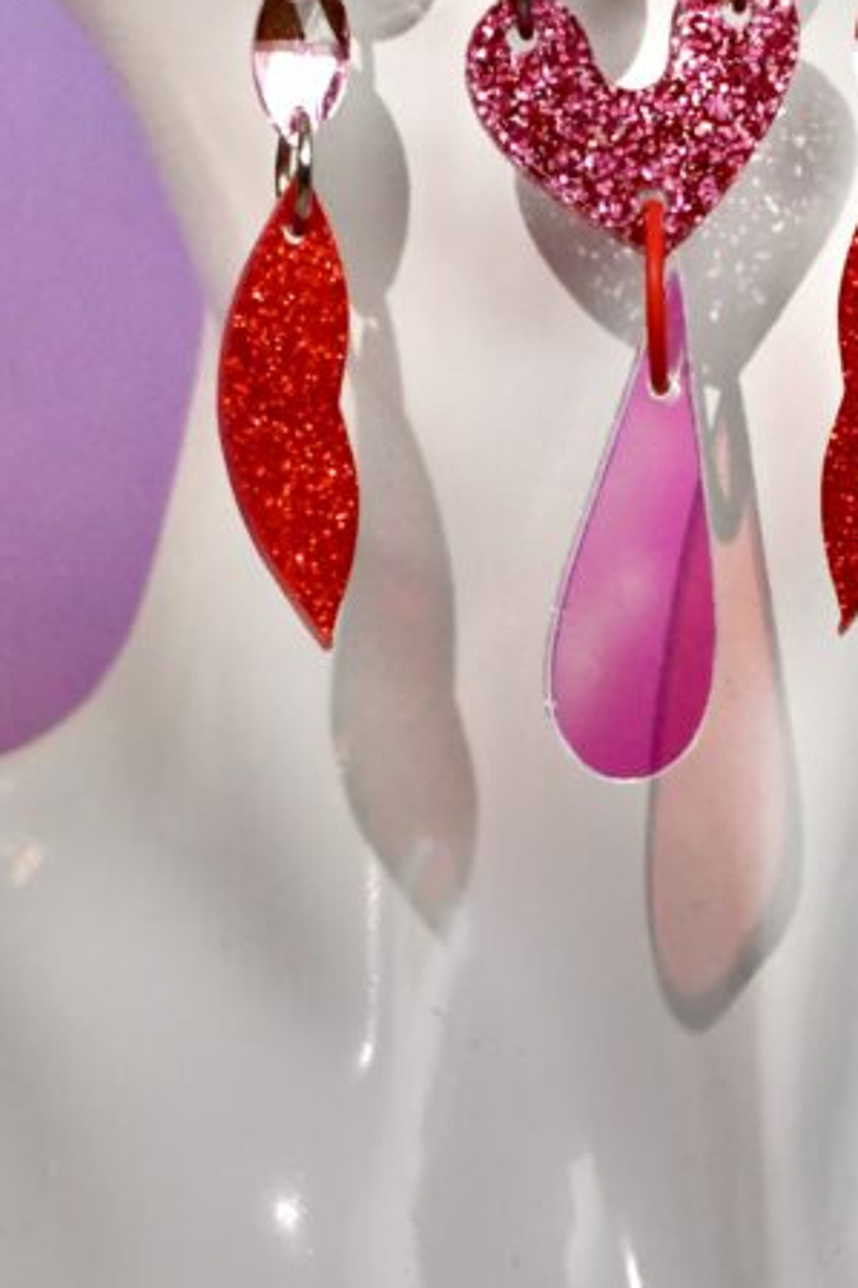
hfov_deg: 12.1
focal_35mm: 113
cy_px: 417
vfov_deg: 18.1
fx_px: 4043
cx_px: 373
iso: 3200
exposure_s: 1/800
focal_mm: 35
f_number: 5.6
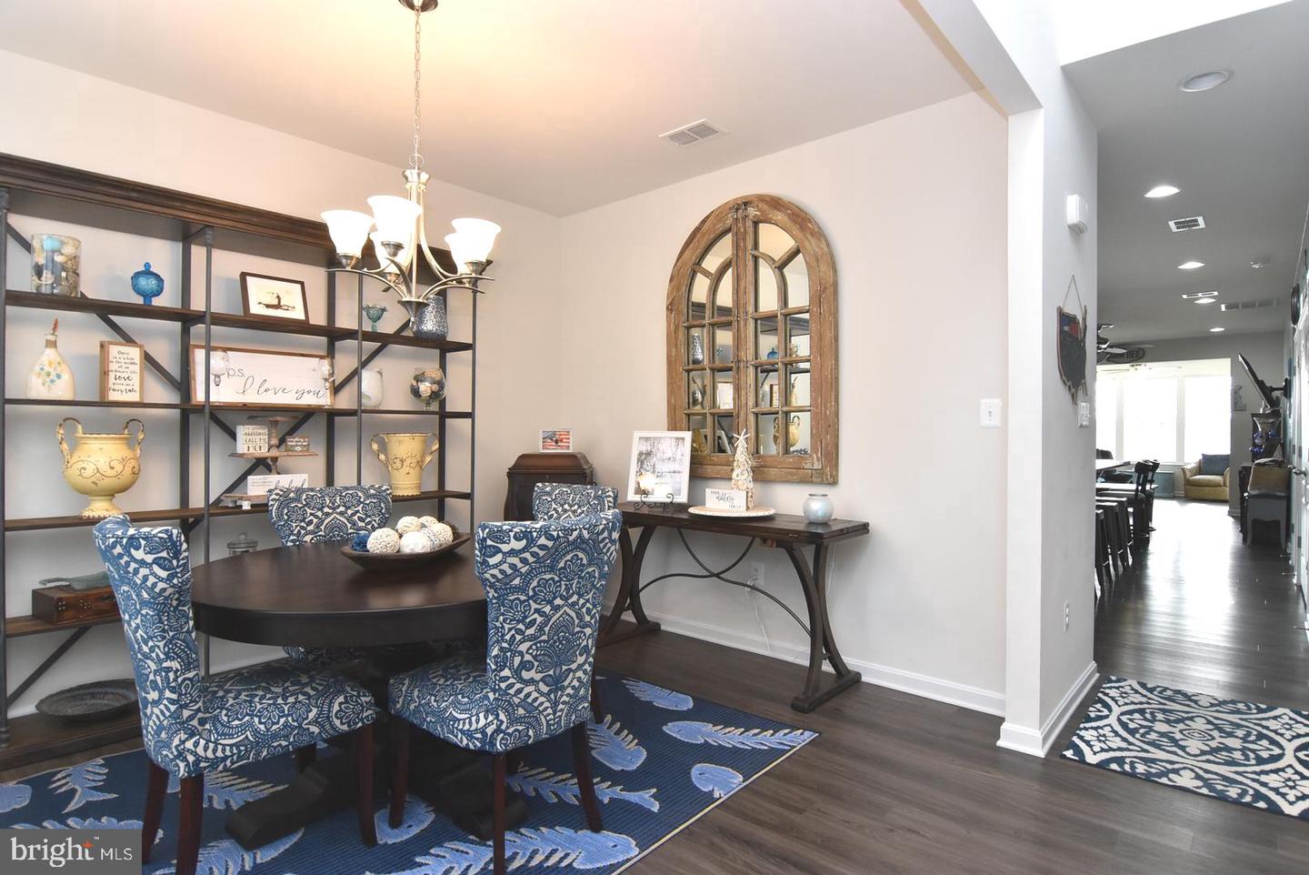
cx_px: 654
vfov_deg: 67.5
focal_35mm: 18
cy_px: 438
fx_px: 655
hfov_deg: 90.0
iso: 800
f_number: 7.1
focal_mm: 12
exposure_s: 1/50
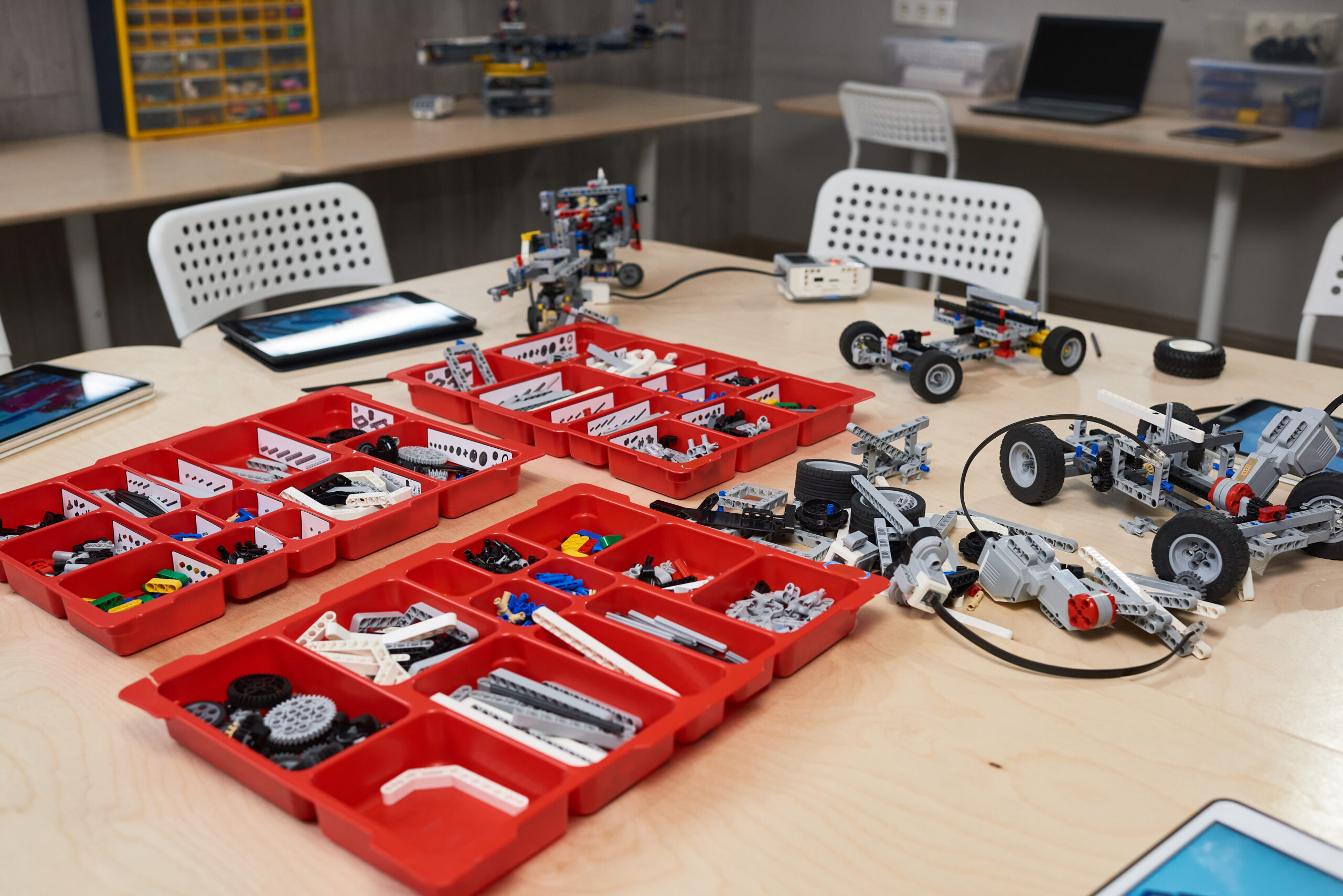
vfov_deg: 37.9
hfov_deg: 54.4
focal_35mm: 35
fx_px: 1306
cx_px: 672
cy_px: 448
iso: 640
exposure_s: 1/160
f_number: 4.5
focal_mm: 35
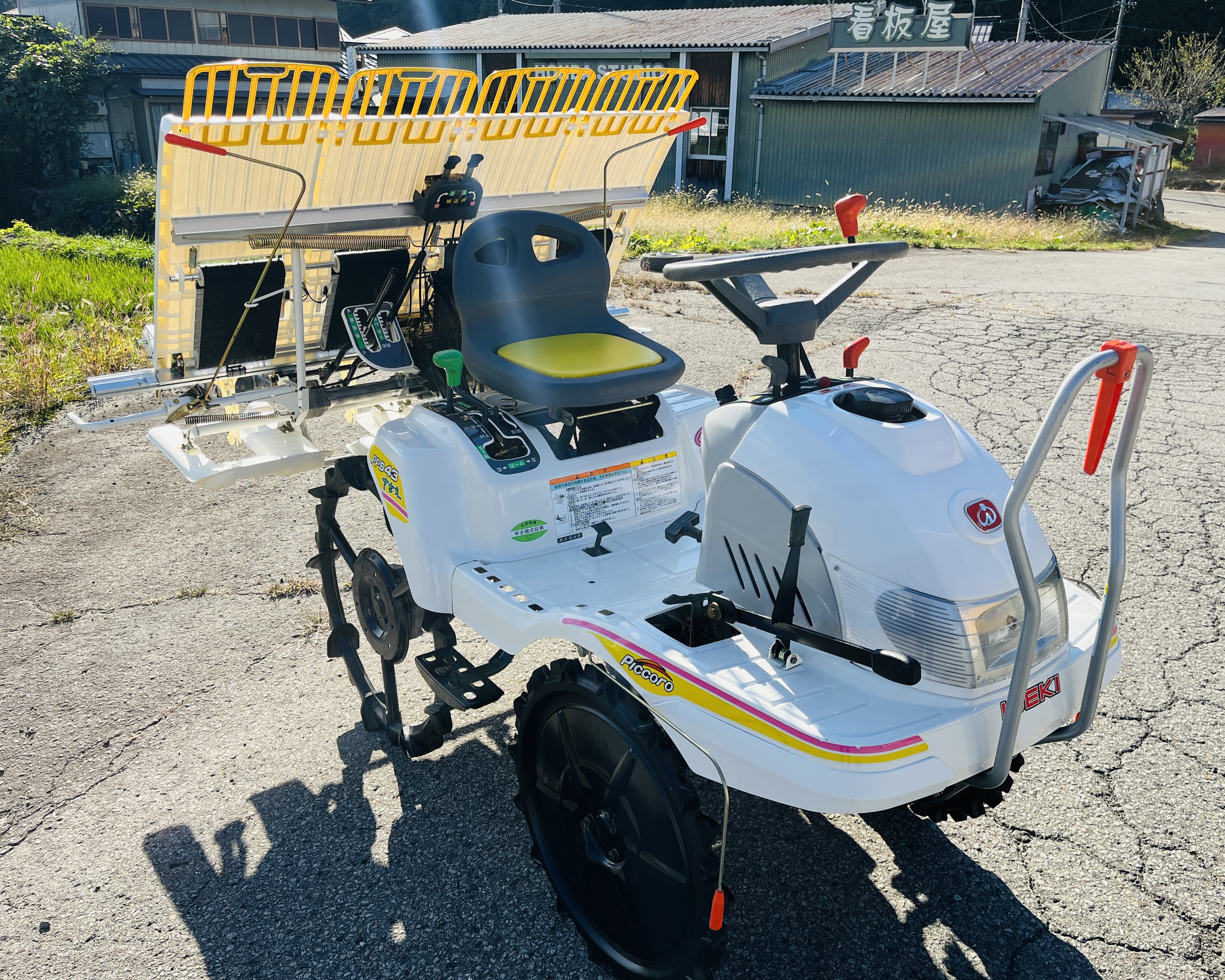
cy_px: 502
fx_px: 1015
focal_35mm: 28
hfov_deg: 62.2
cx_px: 616
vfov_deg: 51.5
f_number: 1.6
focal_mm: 5.1
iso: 50
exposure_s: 1/2024
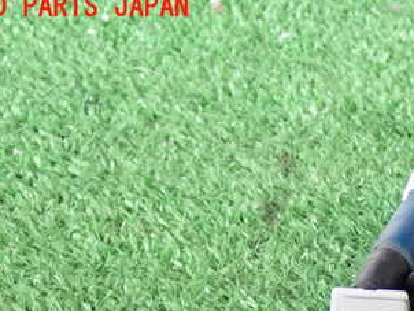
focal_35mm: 133
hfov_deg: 14.7
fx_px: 1592
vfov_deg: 11.1
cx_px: 351
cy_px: 299
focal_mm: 11.88
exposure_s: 1/30
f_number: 3.8
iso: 800
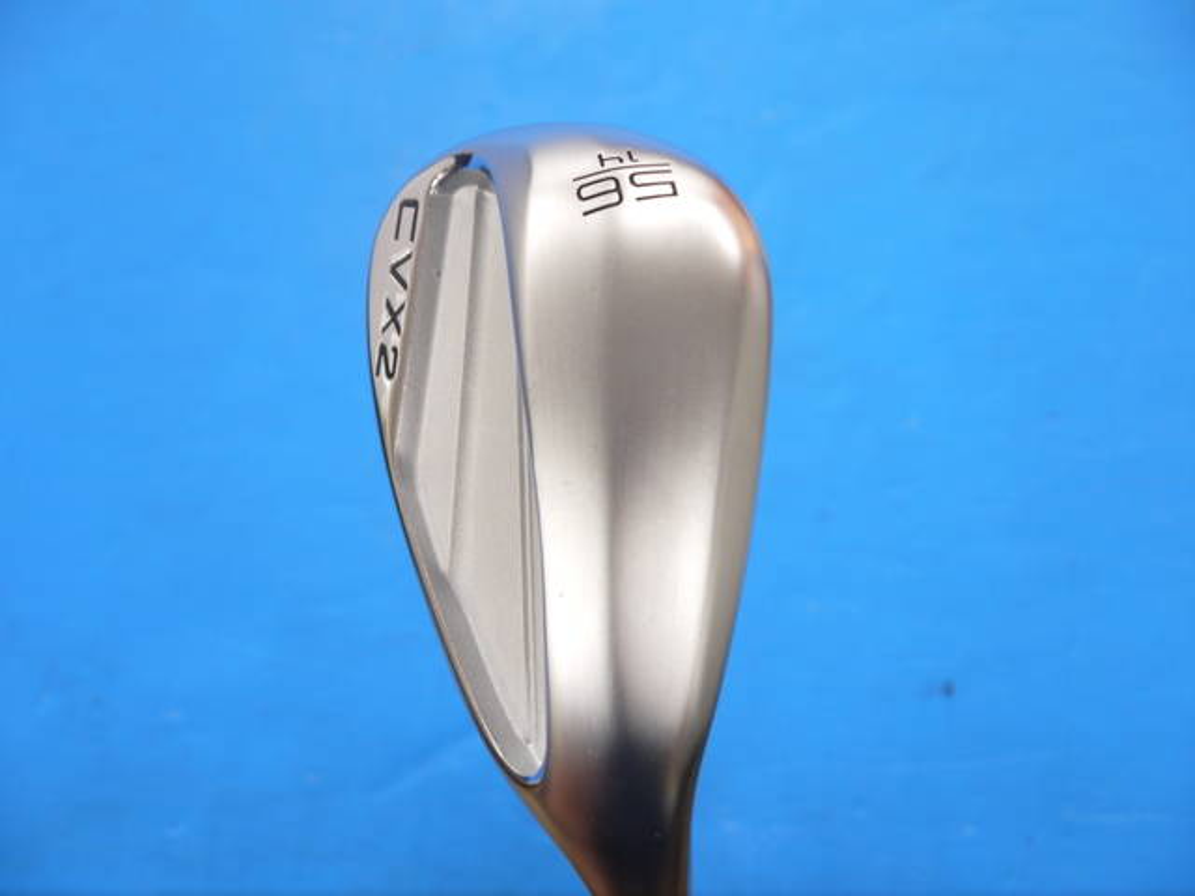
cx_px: 598
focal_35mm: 84
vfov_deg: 17.6
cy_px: 448
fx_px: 2900
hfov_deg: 23.3
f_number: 5.6
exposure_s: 1/80
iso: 640
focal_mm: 42
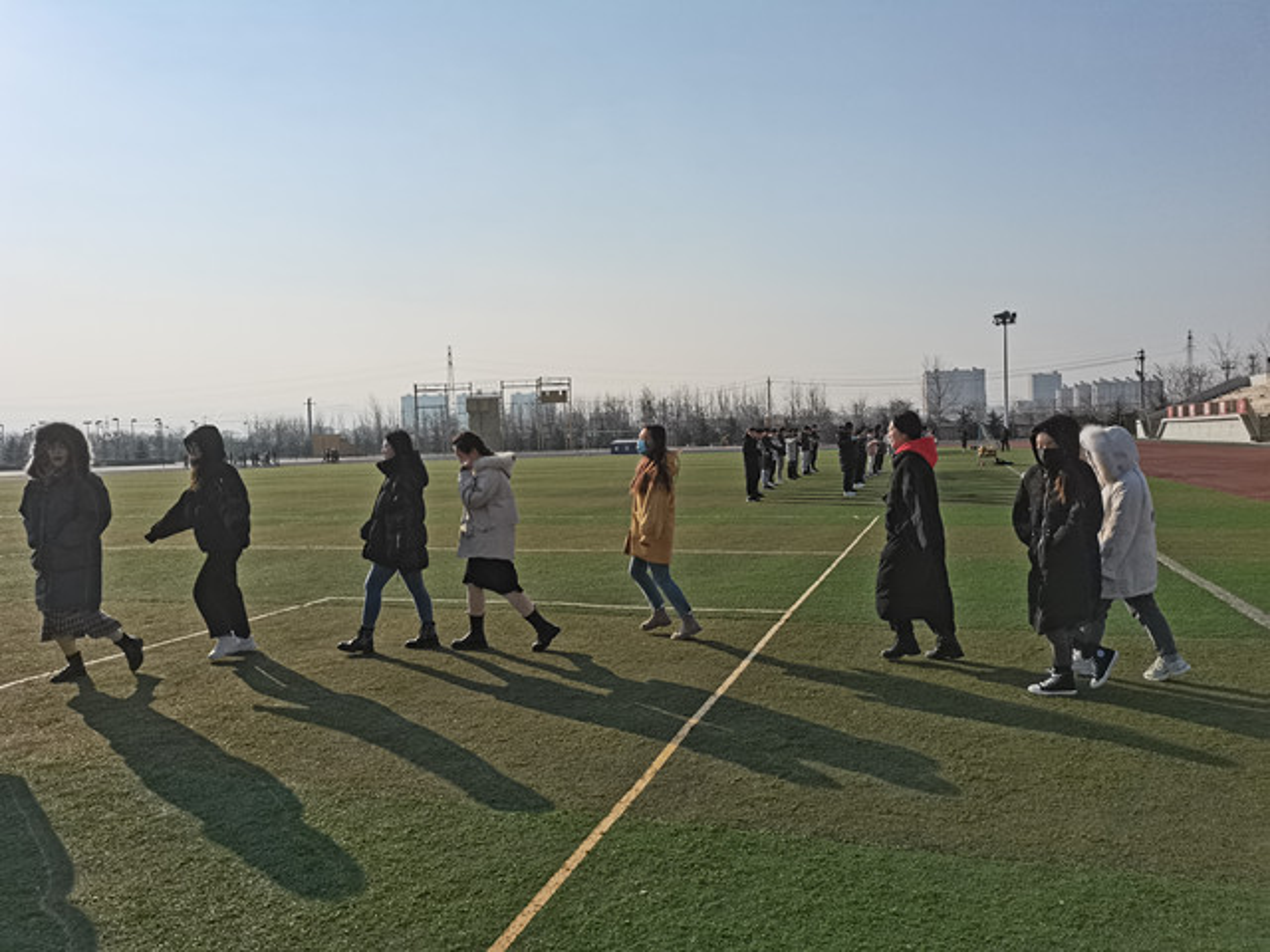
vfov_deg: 53.1
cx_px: 635
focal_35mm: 26
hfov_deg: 67.3
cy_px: 476
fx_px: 954
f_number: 1.8
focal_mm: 5.58
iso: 50
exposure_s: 1/5714
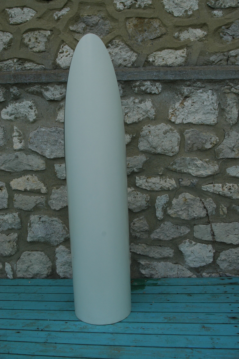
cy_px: 180
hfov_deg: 31.8
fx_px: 419
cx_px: 120
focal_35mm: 42
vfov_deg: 46.4
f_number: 6.3
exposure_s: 1/125
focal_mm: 28
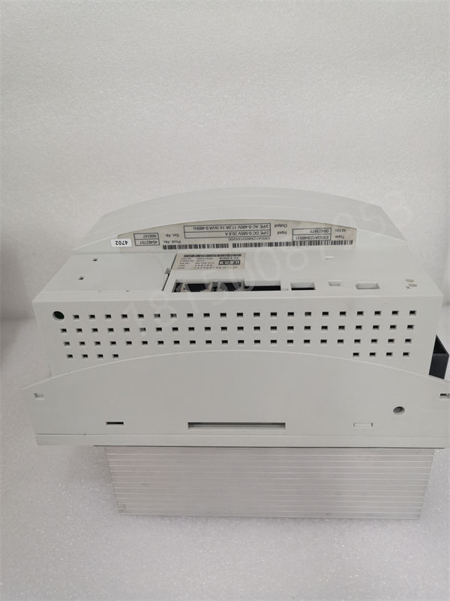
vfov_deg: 65.3
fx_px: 468
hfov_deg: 51.4
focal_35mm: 27
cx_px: 225
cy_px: 300
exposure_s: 1/45
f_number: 1.8
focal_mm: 3.95
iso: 160
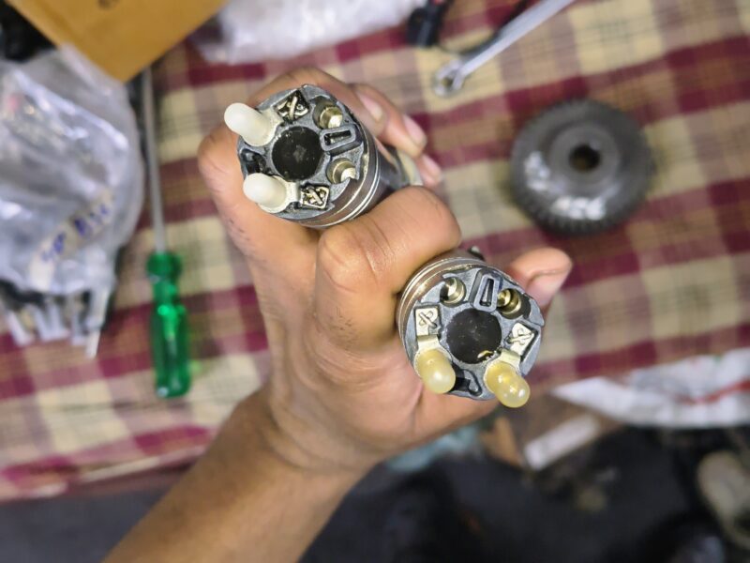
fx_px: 498
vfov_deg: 58.9
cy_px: 282
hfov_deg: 73.9
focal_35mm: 23
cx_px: 375
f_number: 1.8
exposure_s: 1/50
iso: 1646
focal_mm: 5.56
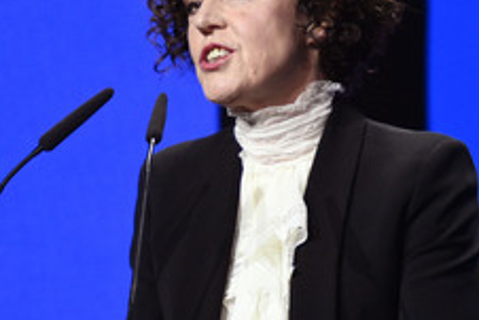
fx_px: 10611
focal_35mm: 797
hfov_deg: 2.6
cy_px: 167
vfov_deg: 1.7
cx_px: 209
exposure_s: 1/200
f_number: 5.6
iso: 10000
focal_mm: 400
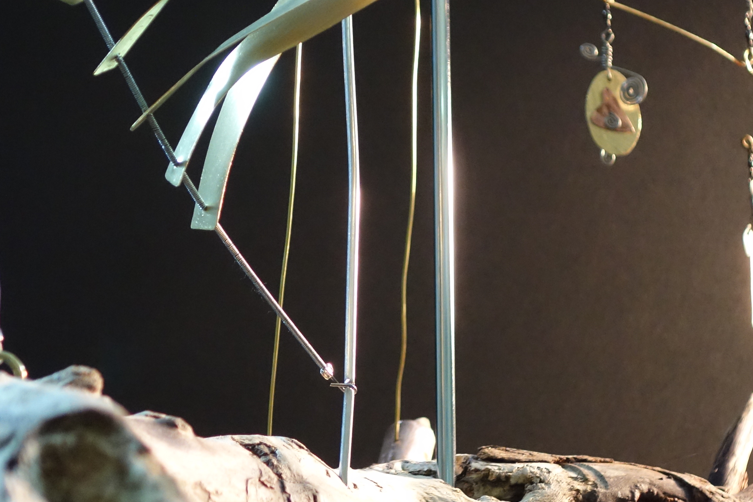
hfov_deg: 18.3
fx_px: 2343
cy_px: 281
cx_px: 384
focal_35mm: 112
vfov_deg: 12.2
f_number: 3.2
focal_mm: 17.4
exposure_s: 1/30
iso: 800
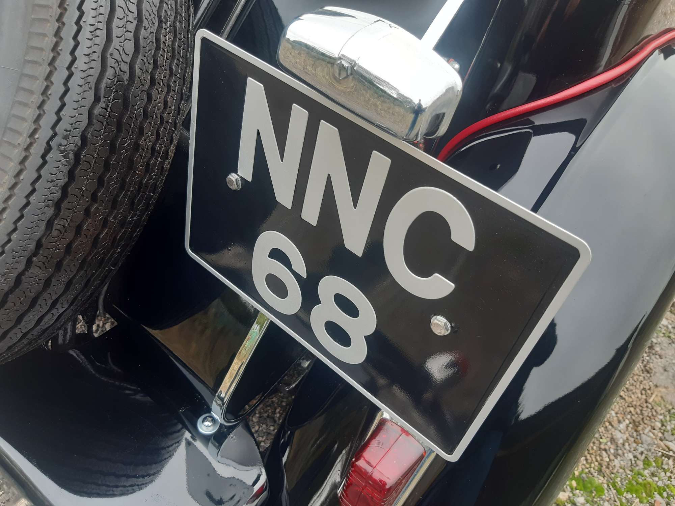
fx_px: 507
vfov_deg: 53.1
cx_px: 338
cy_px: 253
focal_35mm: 26
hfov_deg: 67.3
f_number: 1.7
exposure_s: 1/100
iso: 50
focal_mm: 3.92
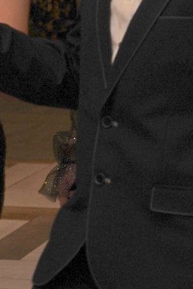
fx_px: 1816
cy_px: 33
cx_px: 149
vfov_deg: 9.1
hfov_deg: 6.1
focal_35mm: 226
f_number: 5.6
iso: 500
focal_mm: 67
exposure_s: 1/100
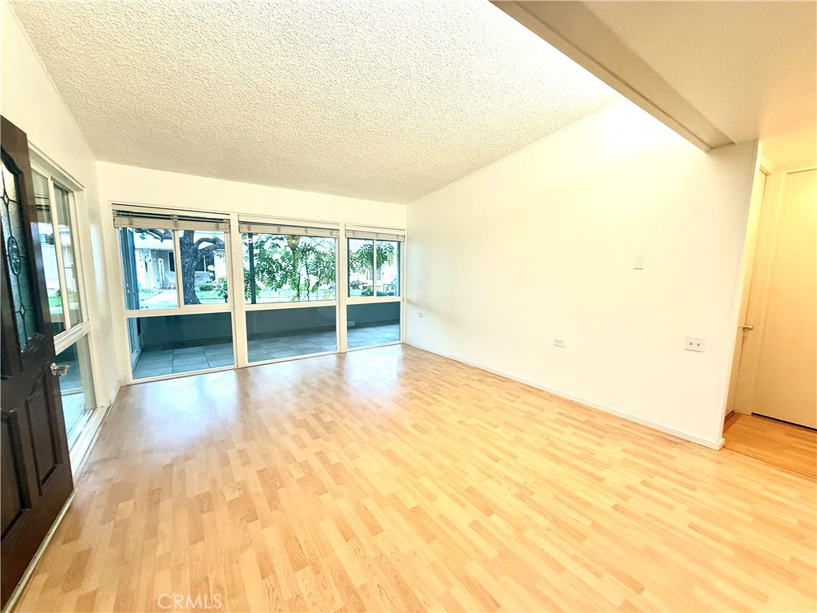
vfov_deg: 85.7
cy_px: 306
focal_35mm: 14
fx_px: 330
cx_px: 408
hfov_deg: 102.1
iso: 250
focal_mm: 2.22
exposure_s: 1/120
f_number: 2.2
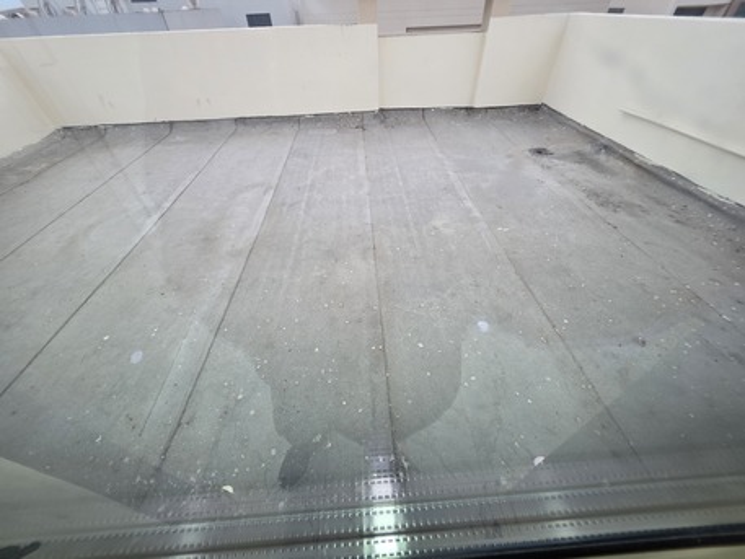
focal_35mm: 13
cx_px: 372
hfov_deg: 106.2
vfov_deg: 89.9
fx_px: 280
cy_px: 280
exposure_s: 1/100
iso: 125
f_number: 1.9
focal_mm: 2.2
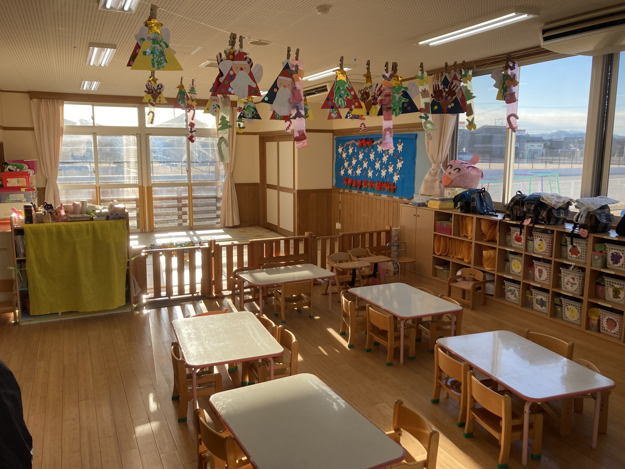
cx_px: 312
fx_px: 506
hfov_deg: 63.4
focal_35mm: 28
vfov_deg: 49.7
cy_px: 234
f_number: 1.8
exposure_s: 1/343
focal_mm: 3.99
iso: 20
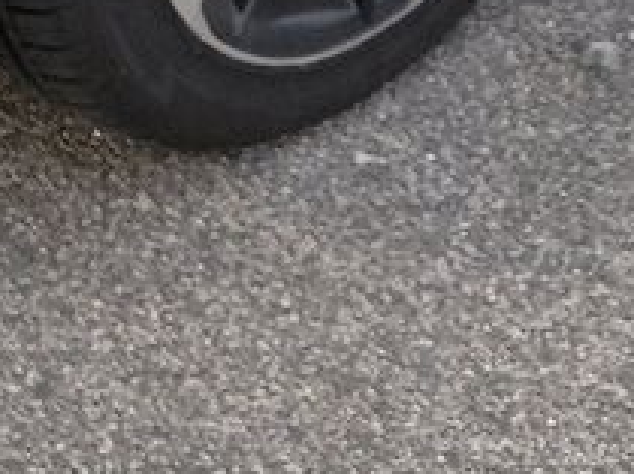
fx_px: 3348
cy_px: -984
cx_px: -63
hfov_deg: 10.7
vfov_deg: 7.2
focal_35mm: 183
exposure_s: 1/148
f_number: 1.8
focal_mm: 6.7
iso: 50
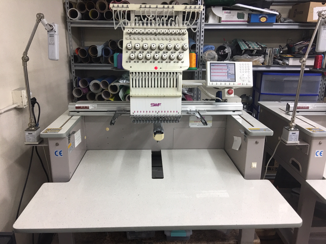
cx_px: 163
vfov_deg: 48.2
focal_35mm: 29
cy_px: 122
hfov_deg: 61.7
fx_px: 273
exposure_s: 1/30
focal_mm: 4.15
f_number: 2.2
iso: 32
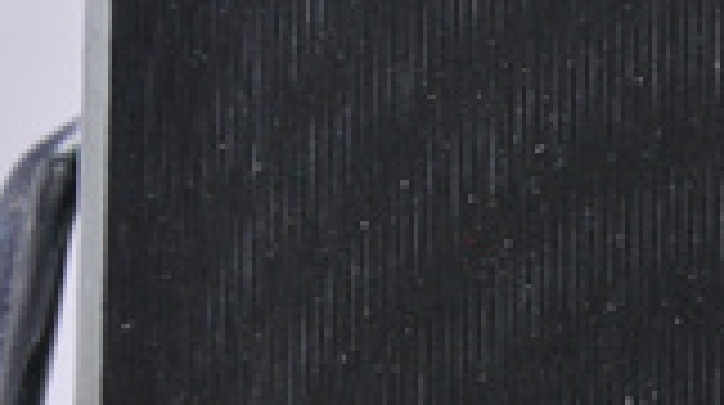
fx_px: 8846
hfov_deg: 4.7
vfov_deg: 2.6
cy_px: 74
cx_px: 715
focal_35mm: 461
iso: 3200
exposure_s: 1/125
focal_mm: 105
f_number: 8
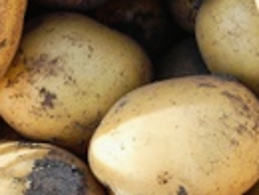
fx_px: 690
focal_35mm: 92
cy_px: -123
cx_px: 222
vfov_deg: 14.7
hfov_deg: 20.9
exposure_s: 1/131
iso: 50
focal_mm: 4.7
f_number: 1.7
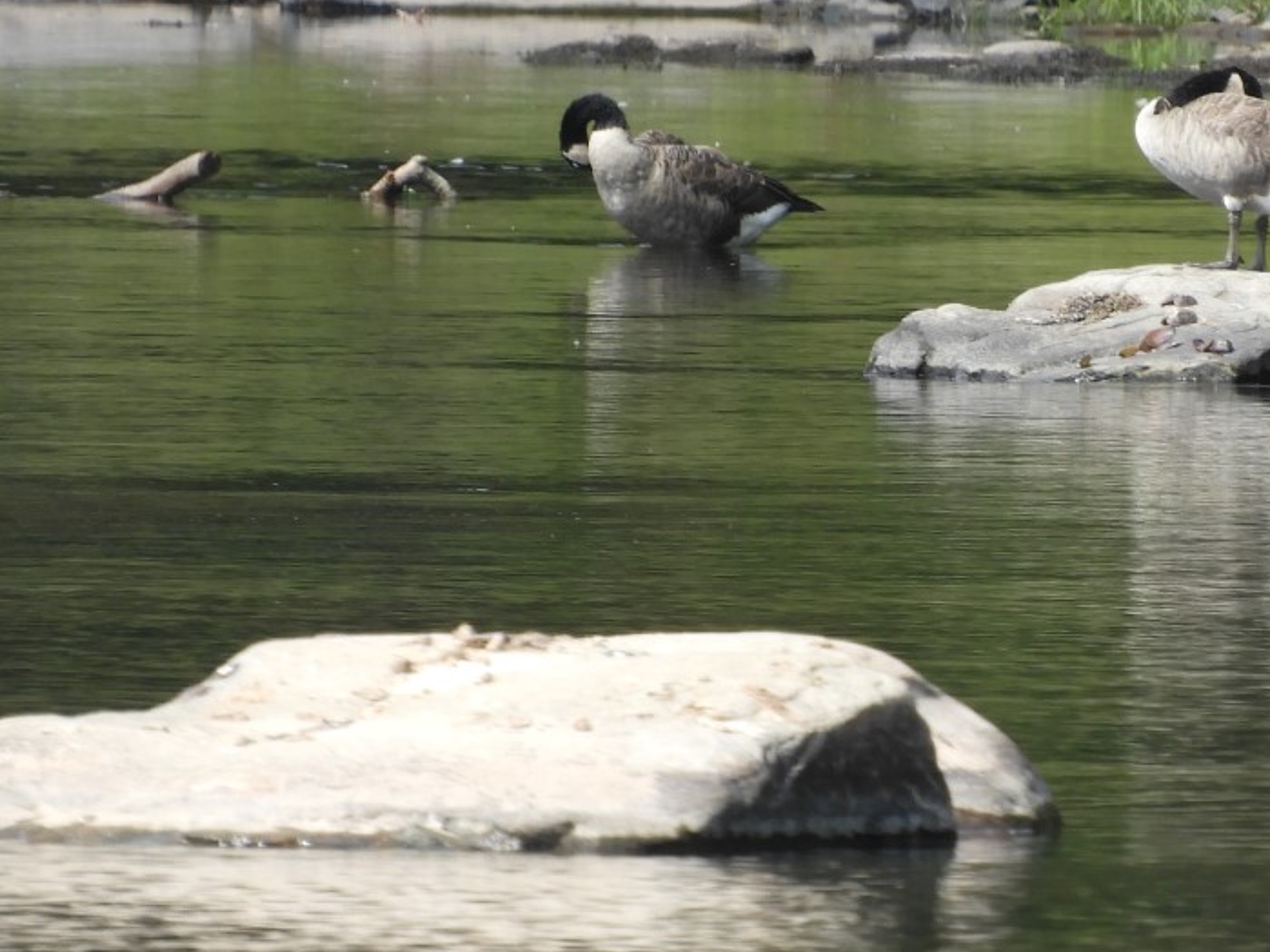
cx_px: 1032
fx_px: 68008
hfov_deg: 1.1
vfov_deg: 0.8
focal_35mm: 1854
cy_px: 461
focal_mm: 161.2
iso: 100
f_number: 5.6
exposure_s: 1/250
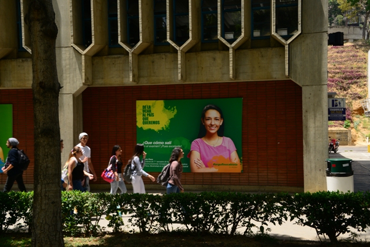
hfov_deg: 39.6
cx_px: 185
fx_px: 514
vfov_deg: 27.0
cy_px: 124
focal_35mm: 50
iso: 800
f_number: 18
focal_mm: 50
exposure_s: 1/50
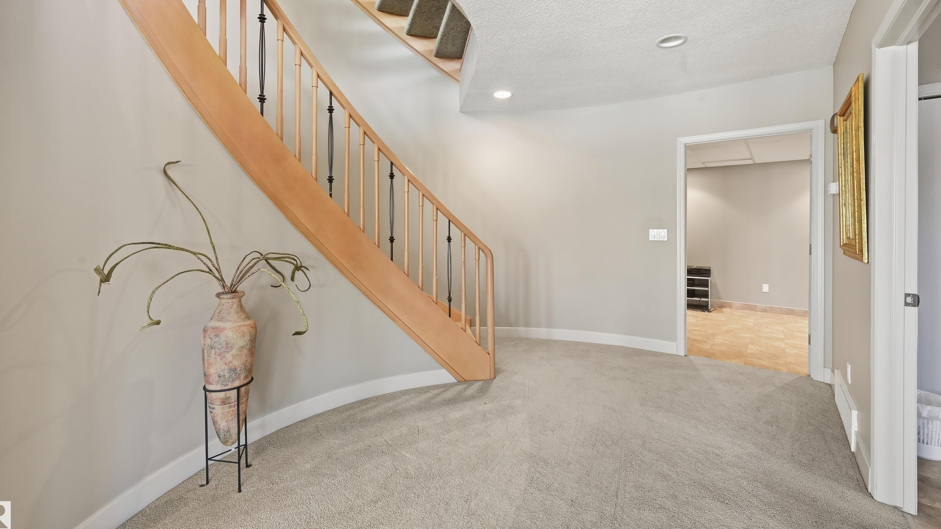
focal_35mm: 16
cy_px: 224
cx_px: 461
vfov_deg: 68.2
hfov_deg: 101.0
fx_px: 388
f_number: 9
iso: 100
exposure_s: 1/6
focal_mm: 14.5
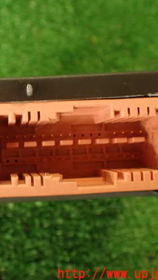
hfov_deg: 24.6
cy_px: 140
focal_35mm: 47
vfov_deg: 43.7
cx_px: 11
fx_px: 350
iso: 200
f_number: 2.4
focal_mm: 5.79
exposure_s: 1/40
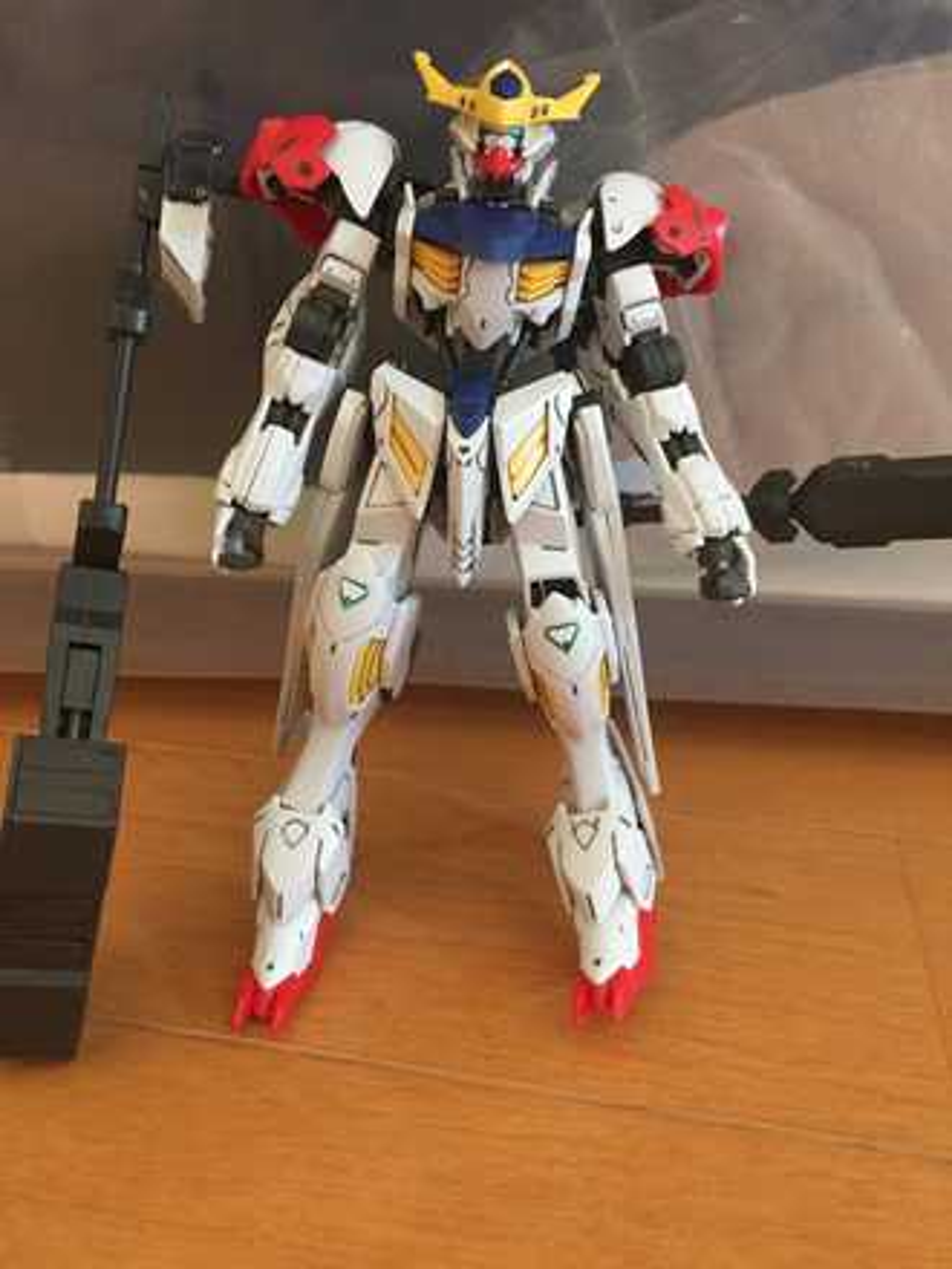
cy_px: 634
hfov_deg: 48.2
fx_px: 1063
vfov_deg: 61.7
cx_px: 476
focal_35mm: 29
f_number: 2.2
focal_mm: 4.15
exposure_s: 1/17
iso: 250
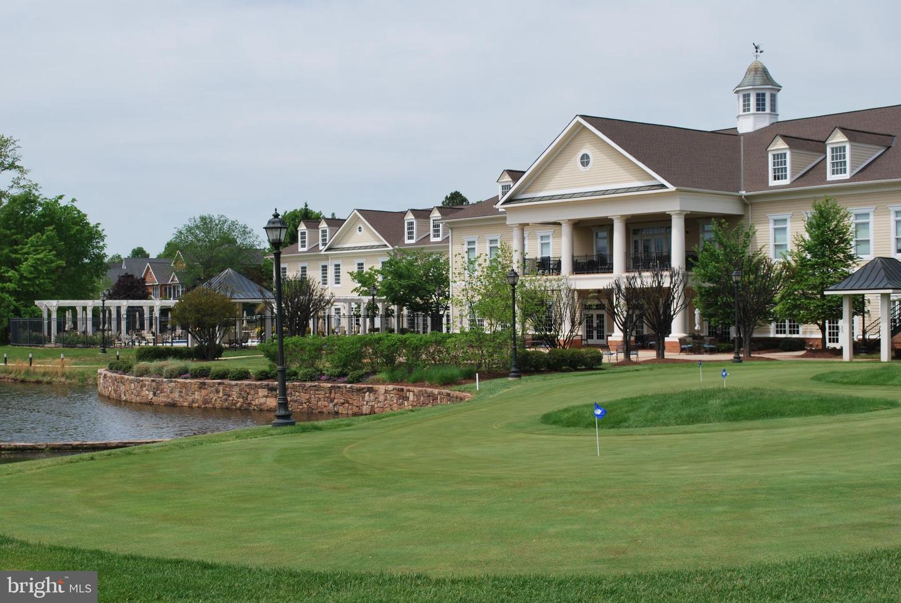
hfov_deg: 38.8
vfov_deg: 26.5
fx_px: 1278
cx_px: 450
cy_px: 302
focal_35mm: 51
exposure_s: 1/320
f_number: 9
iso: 100
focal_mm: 34
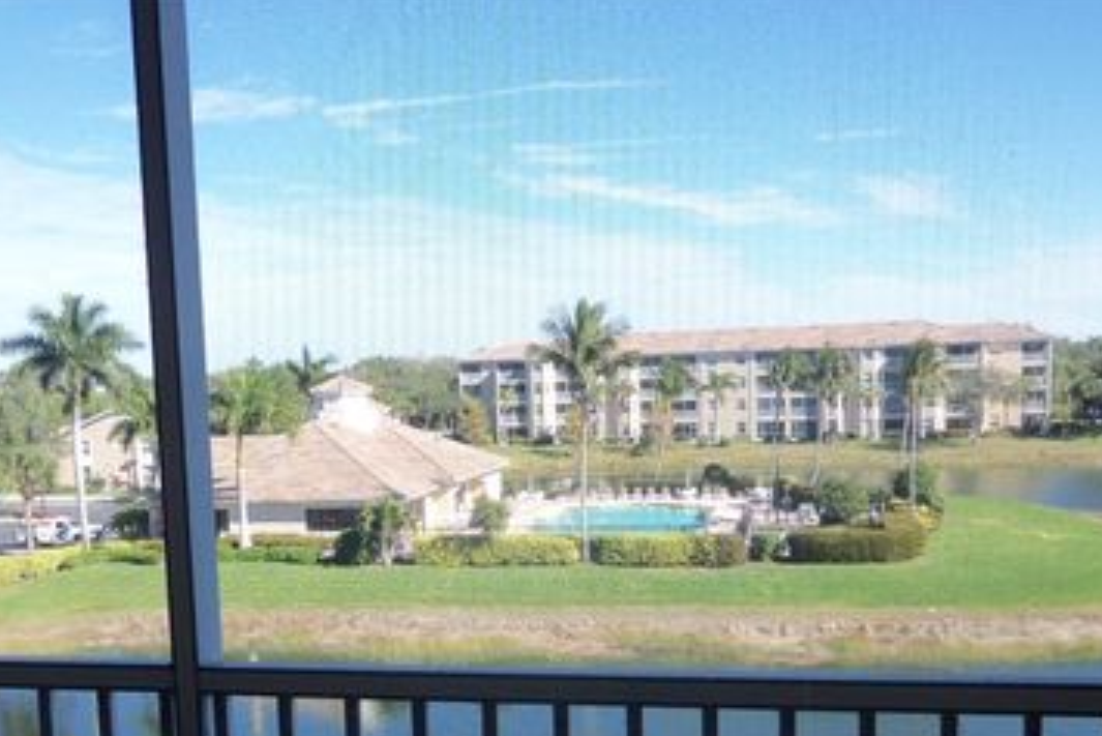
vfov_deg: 31.9
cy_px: 573
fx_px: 1256
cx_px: 503
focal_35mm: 41
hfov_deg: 47.3
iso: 64
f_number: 3.9
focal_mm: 5.1
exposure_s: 1/200
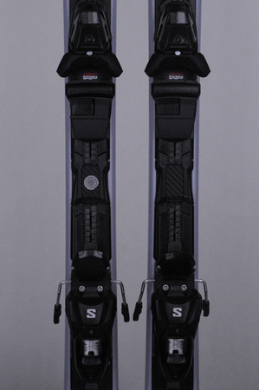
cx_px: 130
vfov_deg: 19.5
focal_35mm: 105
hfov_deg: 13.0
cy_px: 195
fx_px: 1136
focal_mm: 70
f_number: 16
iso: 3200
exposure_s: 1/125
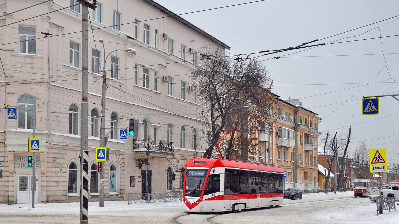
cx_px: 200
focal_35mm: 38
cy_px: 120
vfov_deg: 31.2
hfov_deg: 52.8
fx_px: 402
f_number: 5.6
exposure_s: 1/250
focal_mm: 24
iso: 200
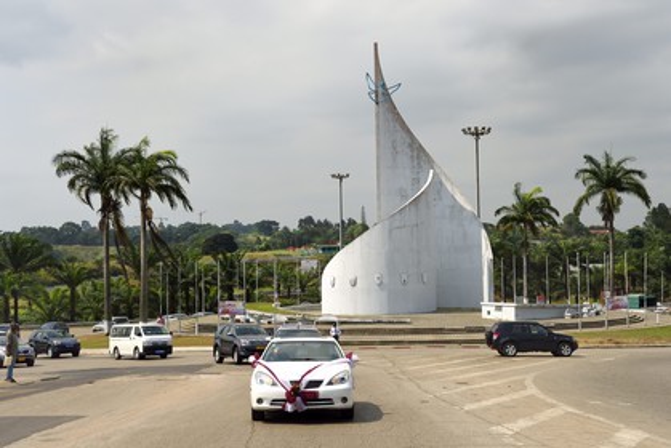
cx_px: 336
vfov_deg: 27.0
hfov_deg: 39.6
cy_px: 224
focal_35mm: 50
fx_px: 933
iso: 400
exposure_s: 1/1000
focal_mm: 50
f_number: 10
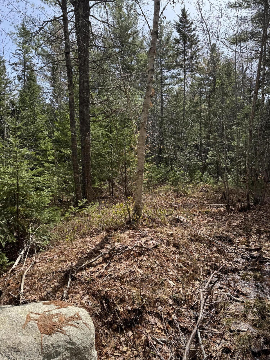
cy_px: 180
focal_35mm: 24
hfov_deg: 56.8
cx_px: 135
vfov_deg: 71.6
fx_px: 250
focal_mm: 6.76
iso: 80
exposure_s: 1/1923
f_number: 1.78
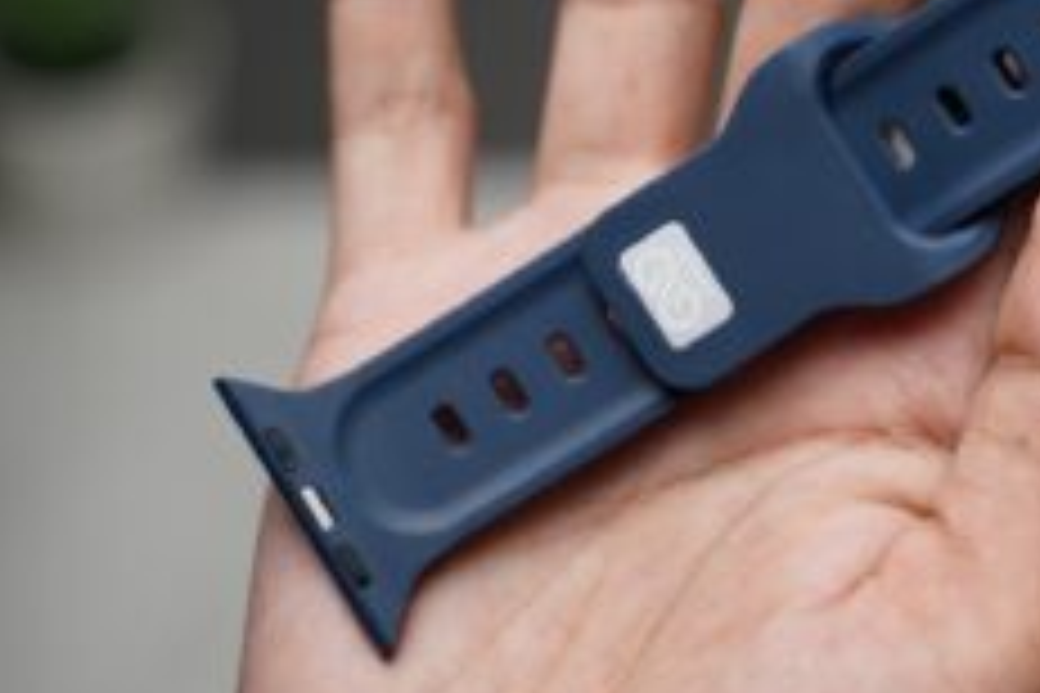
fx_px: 3206
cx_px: 819
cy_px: 236
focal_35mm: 111
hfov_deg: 18.3
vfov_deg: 12.3
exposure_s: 1/80
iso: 800
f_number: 4
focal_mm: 64
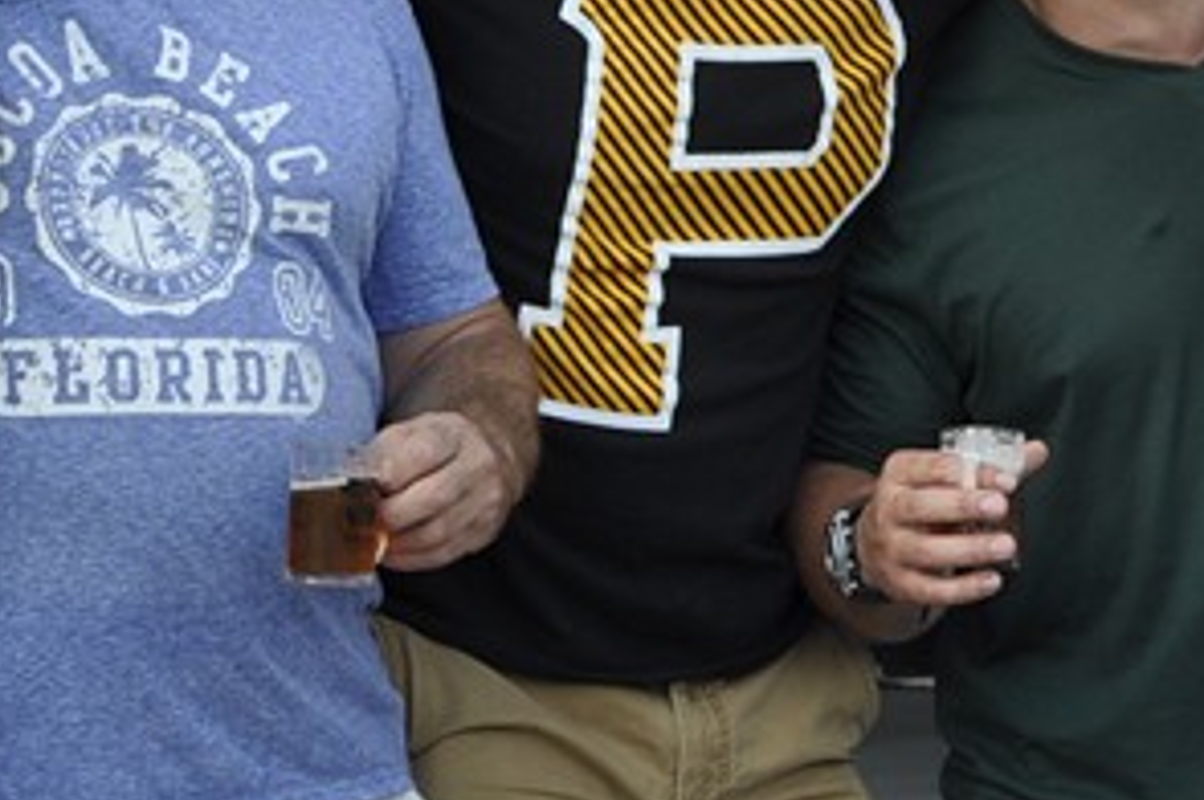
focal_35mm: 254
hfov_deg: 8.1
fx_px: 8485
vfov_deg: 5.4
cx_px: 1143
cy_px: 555
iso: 200
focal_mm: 50
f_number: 5.6
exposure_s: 1/125
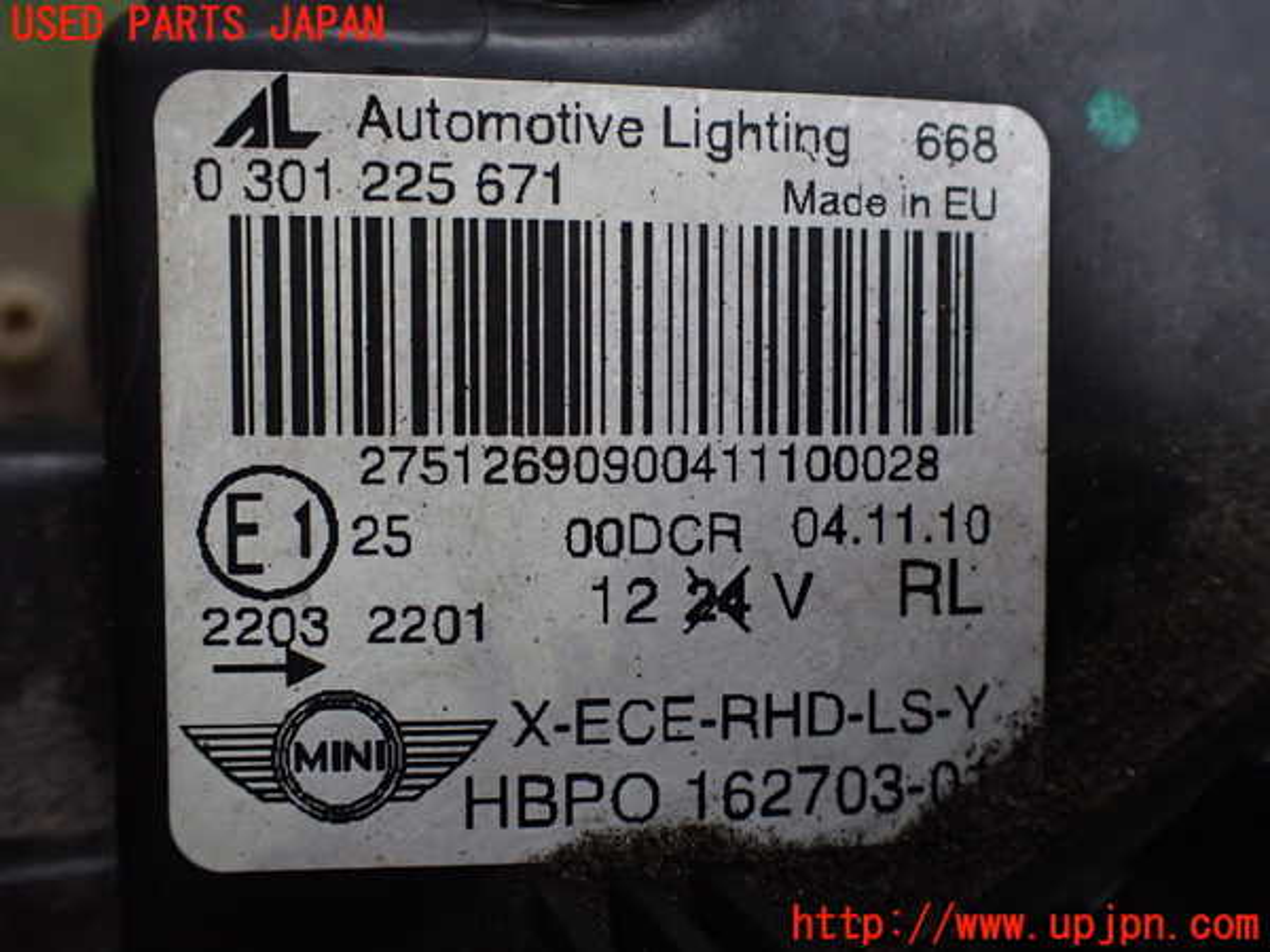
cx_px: 635
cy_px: 476
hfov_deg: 60.0
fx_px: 1101
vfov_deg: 46.8
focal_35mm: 30
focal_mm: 5.4
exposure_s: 1/125
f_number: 2.3
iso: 400
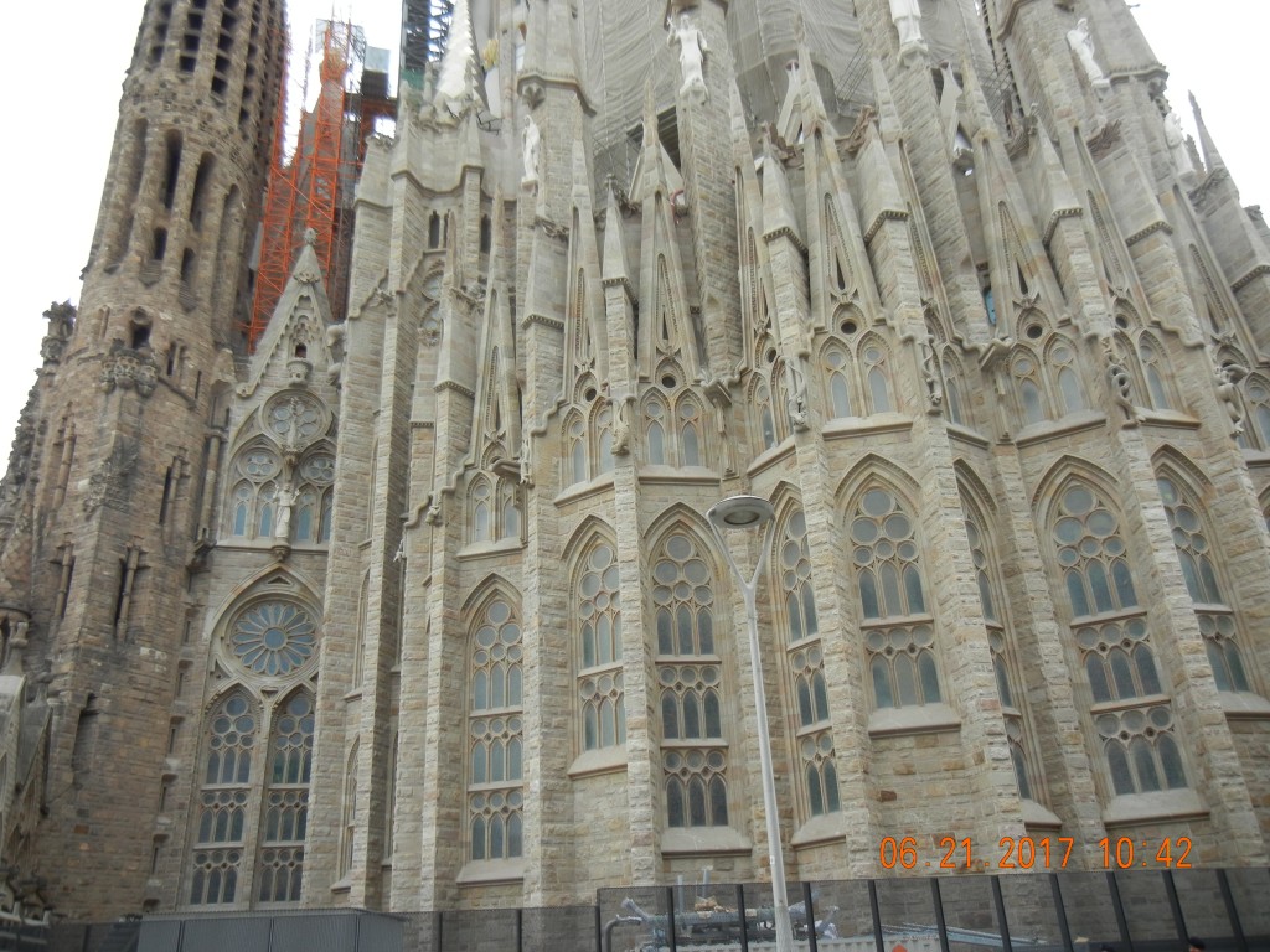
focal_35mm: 30
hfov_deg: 60.0
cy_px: 476
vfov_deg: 46.8
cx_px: 635
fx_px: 1101
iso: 160
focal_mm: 5.4
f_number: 3.5
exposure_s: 1/290
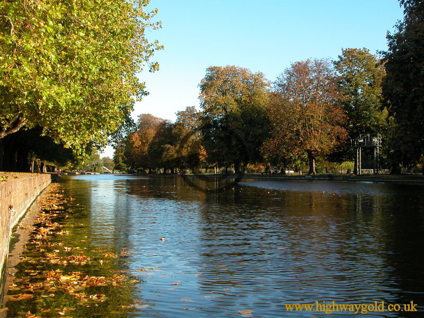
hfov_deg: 38.2
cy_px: 159
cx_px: 212
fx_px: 612
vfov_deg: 29.1
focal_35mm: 50
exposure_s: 1/195
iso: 100
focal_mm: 12.7
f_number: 4.8
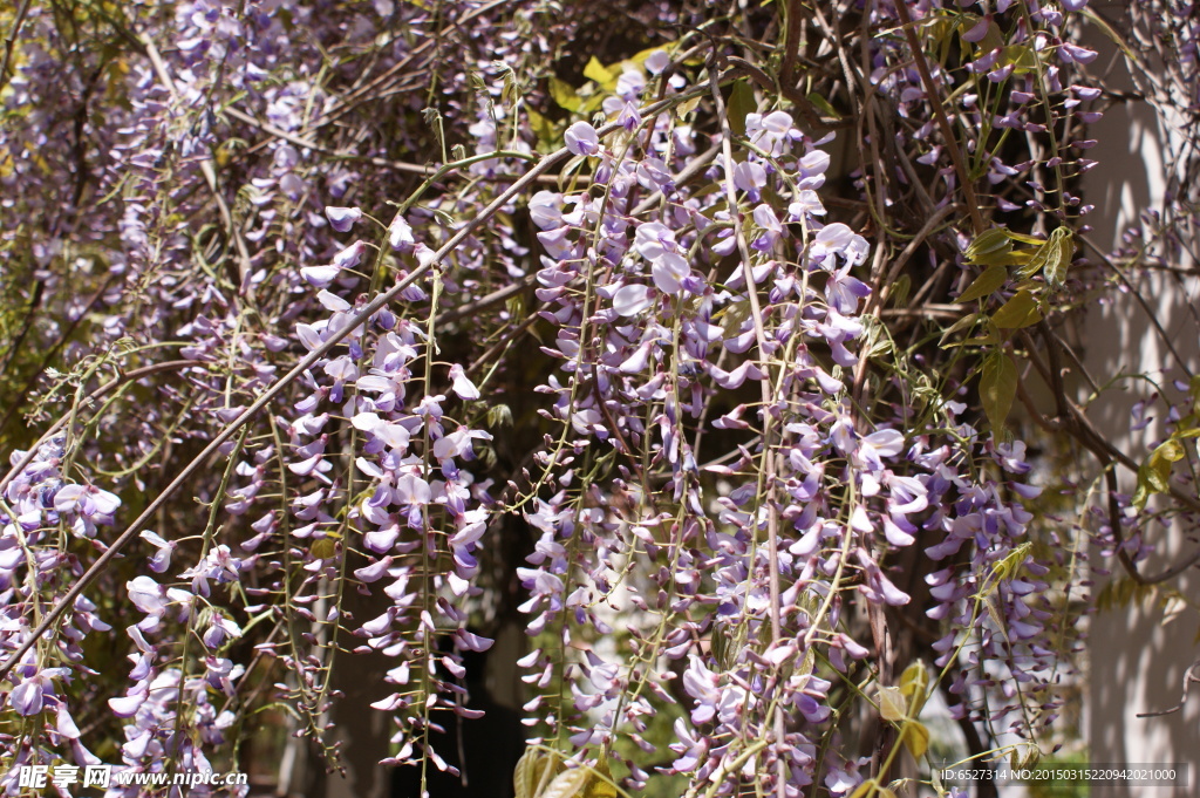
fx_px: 1499
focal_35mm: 45
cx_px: 600
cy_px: 399
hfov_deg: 43.6
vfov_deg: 29.8
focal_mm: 30
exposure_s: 1/400
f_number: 5.6
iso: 100
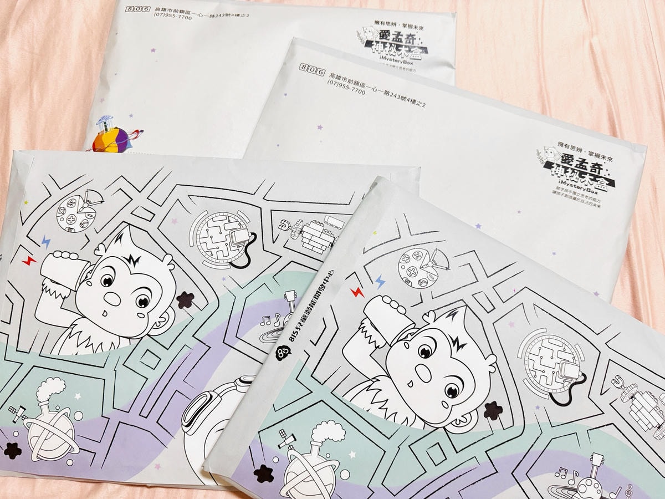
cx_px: 332
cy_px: 250
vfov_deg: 56.8
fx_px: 461
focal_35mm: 24
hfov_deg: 71.6
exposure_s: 1/60
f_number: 1.78
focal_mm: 6.86
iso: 320
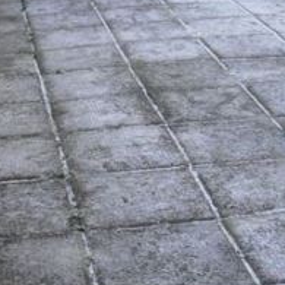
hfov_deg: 17.5
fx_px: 922
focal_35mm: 99
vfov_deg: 17.5
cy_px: 101
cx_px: 66
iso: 125
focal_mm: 6.7
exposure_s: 1/250
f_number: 3.5
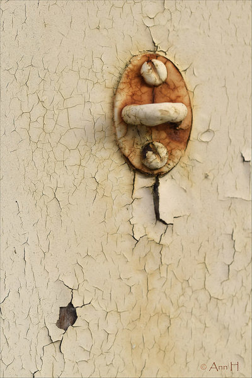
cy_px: 189
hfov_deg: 8.7
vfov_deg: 13.0
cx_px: 126
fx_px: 1654
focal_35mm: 158
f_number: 6.3
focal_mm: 105
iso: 100
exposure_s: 1/320
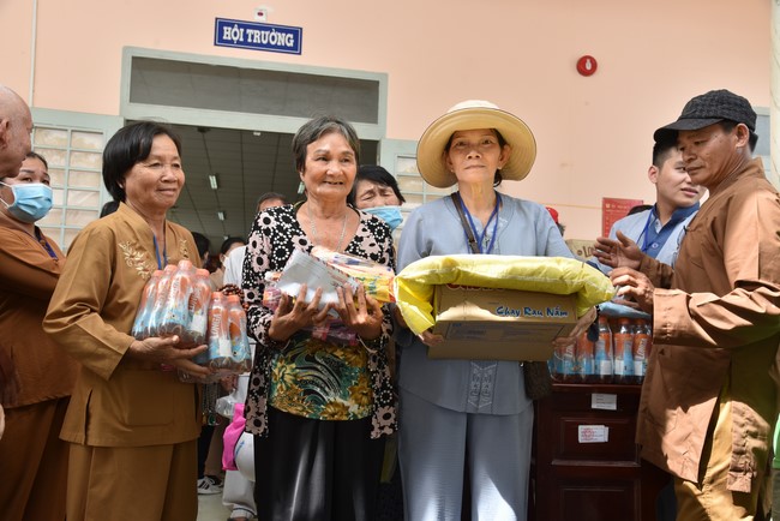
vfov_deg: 37.9
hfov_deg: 54.4
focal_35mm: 35
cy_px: 260
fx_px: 759
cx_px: 390
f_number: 7.1
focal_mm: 35
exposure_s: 1/200
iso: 400
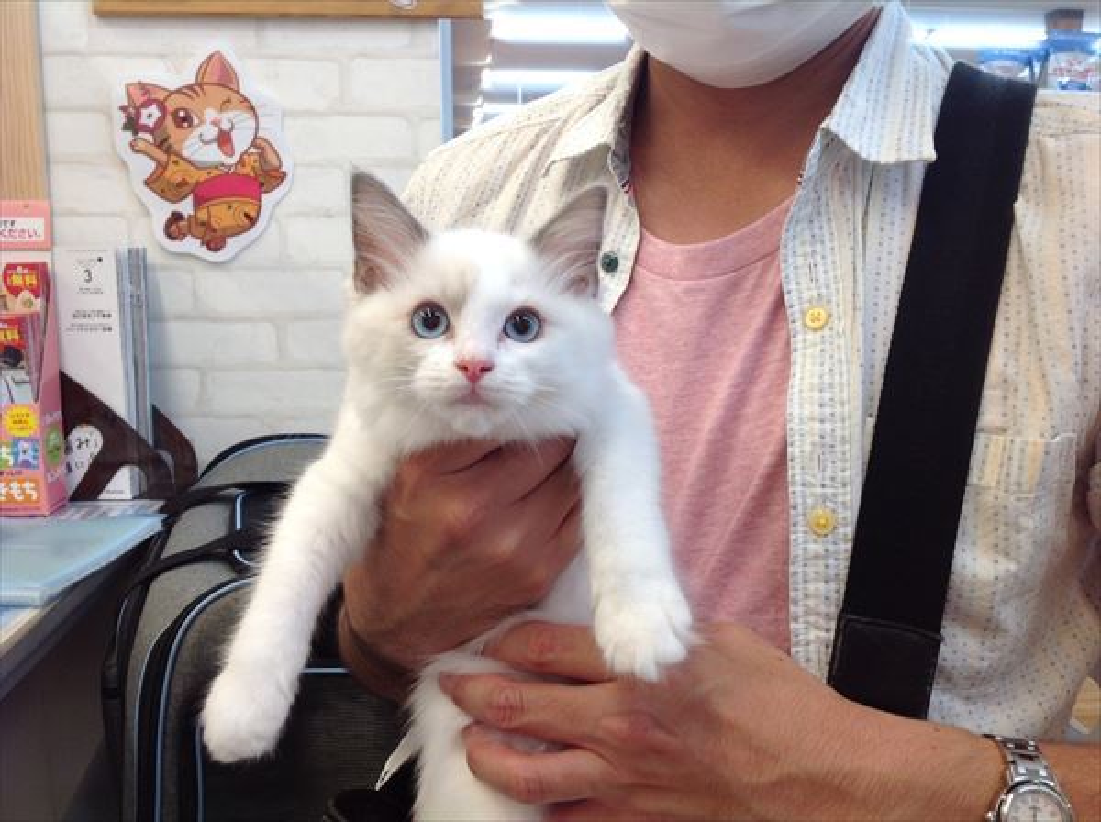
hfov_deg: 52.7
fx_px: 1111
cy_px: 411
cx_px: 550
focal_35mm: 35
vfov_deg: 40.6
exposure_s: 1/40
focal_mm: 4.28
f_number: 2.4
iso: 50
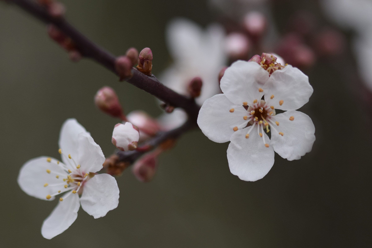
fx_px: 1627
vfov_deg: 8.7
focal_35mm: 158
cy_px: 124
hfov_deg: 13.0
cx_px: 186
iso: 400
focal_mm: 105
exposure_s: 1/500
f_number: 3.5
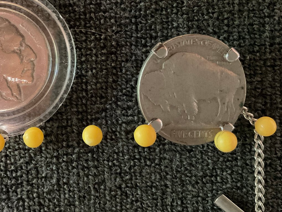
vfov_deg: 33.3
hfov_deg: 43.2
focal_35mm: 43
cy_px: 71
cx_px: 94
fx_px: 350
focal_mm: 3
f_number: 1.8
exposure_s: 1/20
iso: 500
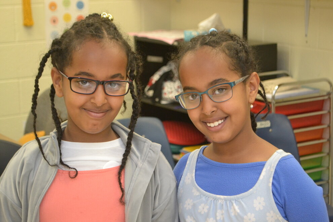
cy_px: 111
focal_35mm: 82
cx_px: 166
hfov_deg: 24.6
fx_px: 763
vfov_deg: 16.6
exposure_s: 1/60
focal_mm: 55
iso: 2000
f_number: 5.6
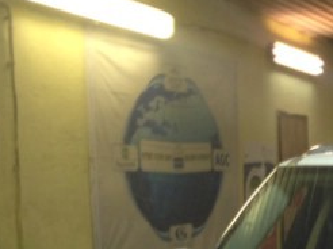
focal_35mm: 114
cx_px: 425
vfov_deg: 12.4
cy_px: 352
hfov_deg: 16.4
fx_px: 1096
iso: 80
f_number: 2.4
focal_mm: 4.28
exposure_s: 1/20
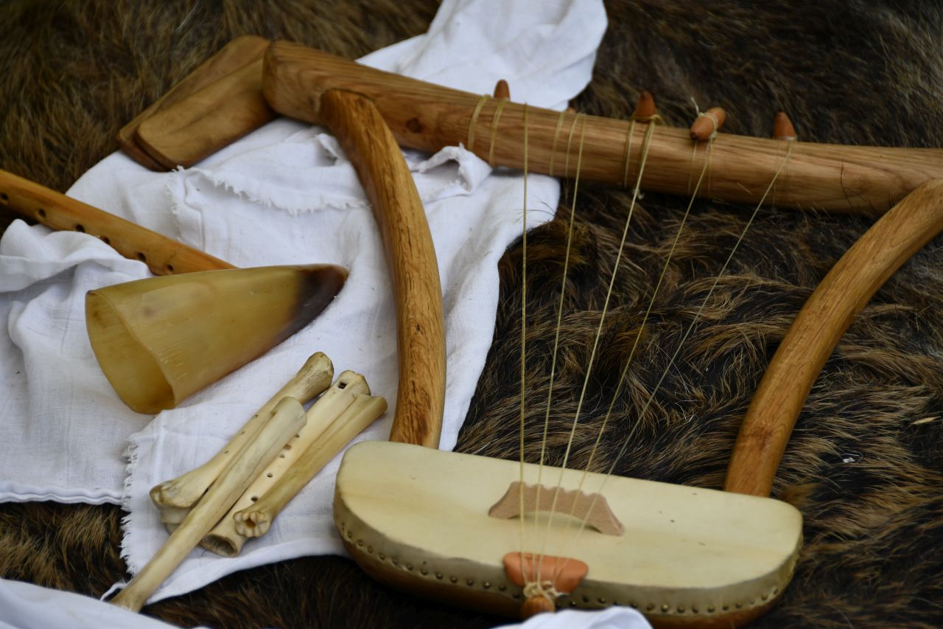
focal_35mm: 202
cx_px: 472
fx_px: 5290
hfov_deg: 10.2
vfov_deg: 6.8
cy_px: 314
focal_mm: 135
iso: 100
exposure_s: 1/250
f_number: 5.6
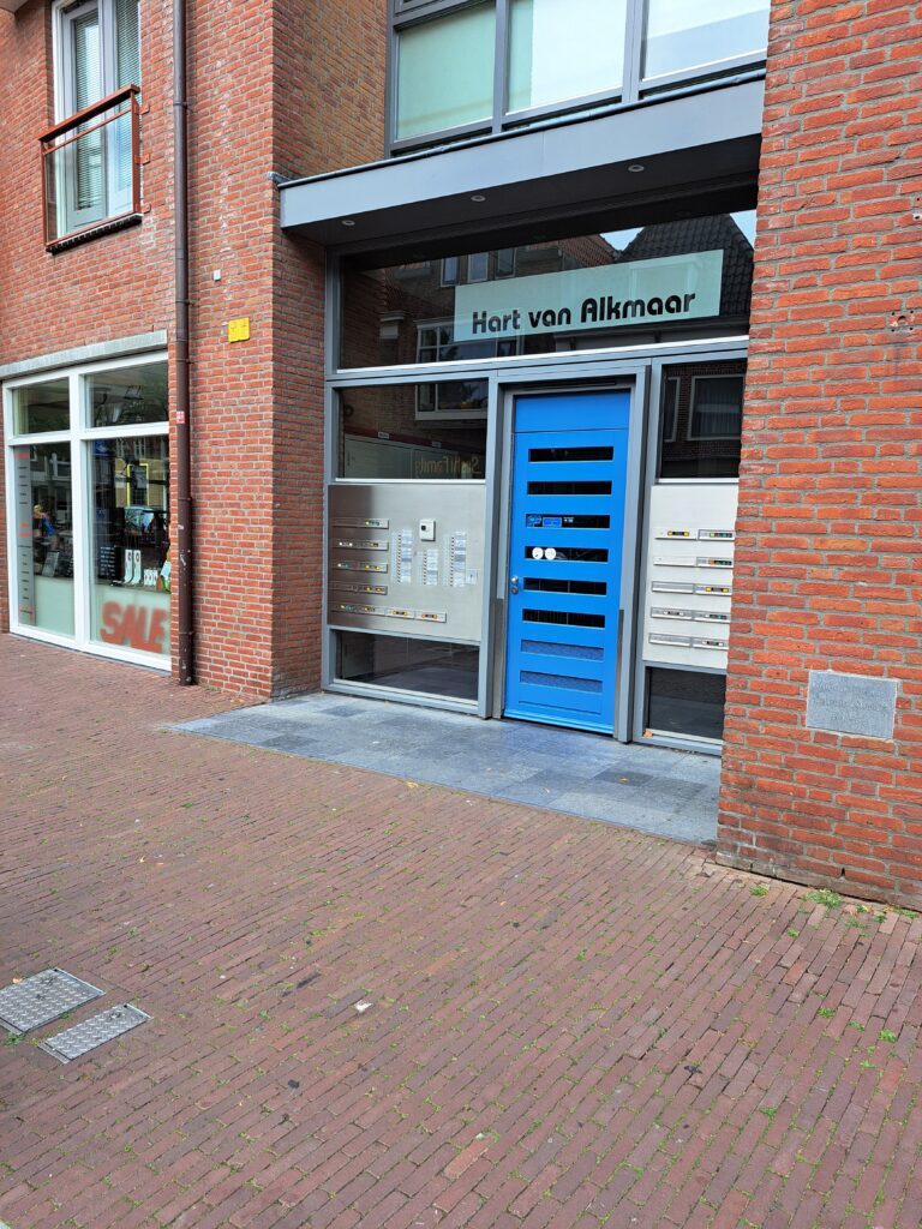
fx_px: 852
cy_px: 614
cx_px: 461
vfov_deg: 71.6
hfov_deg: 56.8
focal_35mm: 24
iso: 50
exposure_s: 1/481
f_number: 1.8
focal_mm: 5.23
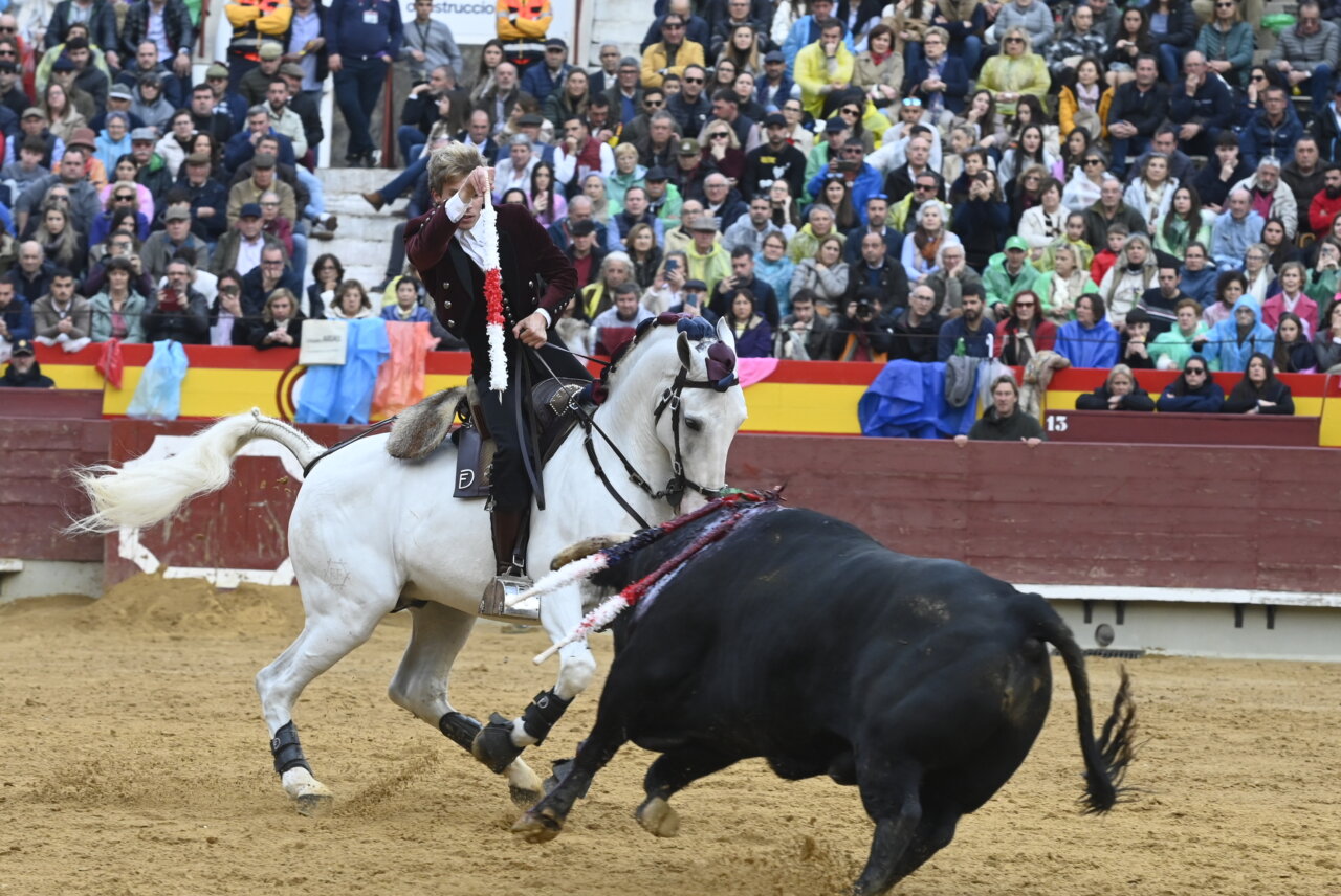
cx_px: 670
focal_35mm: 183
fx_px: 6823
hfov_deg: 11.2
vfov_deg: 7.5
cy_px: 448
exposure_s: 1/640
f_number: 5.6
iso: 1600
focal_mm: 122
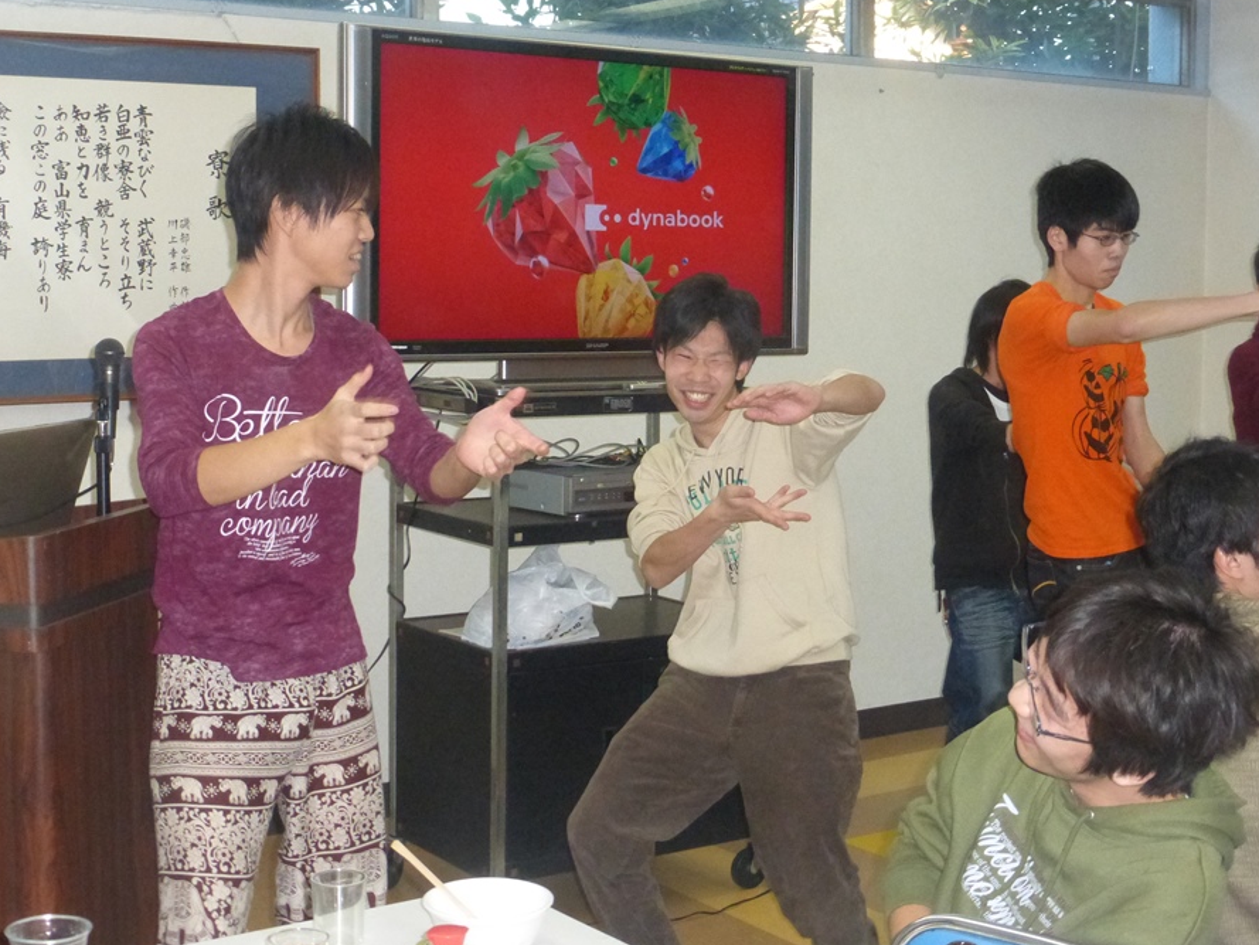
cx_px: 698
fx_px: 1928
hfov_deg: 36.1
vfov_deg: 27.5
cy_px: 432
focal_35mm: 53
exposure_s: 1/250
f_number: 4.1
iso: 1000
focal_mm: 7.9
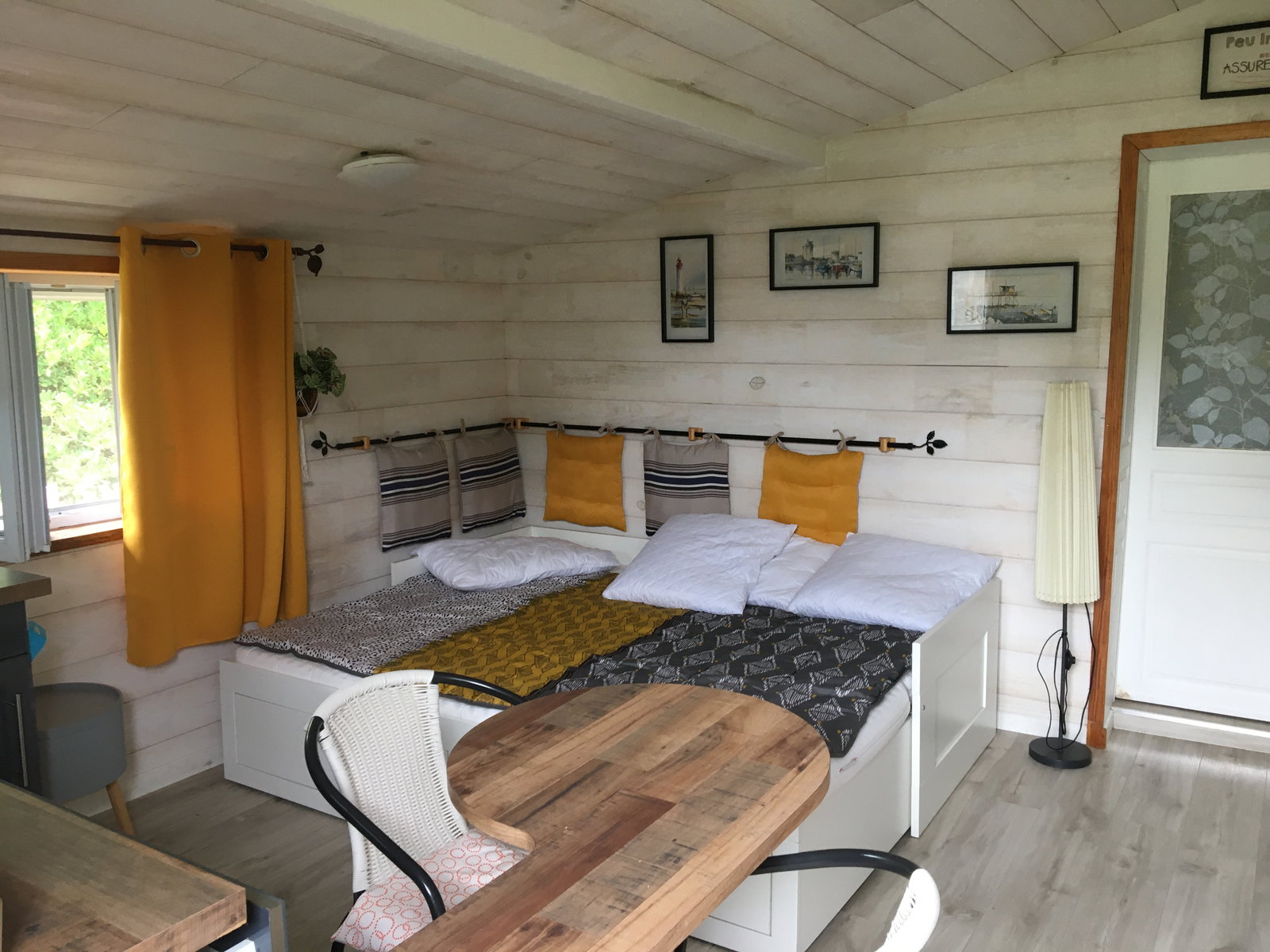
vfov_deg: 48.2
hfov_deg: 61.7
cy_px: 476
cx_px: 635
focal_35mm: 29
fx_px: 1064
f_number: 2.2
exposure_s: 1/33
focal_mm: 4.15
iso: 80
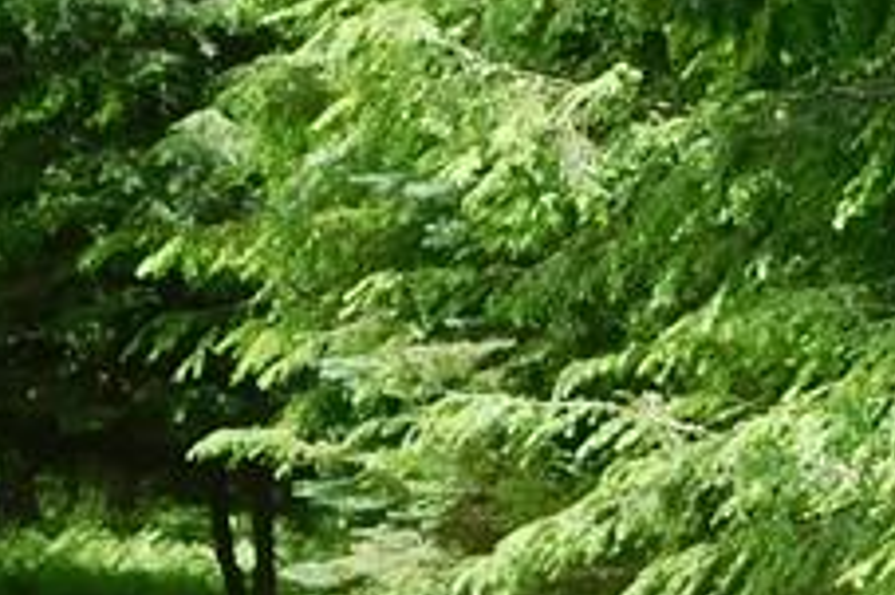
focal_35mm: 169
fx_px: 4198
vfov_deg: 8.1
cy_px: 292
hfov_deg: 11.6
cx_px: 1427
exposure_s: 1/320
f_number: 3.5
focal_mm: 6.3
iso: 125
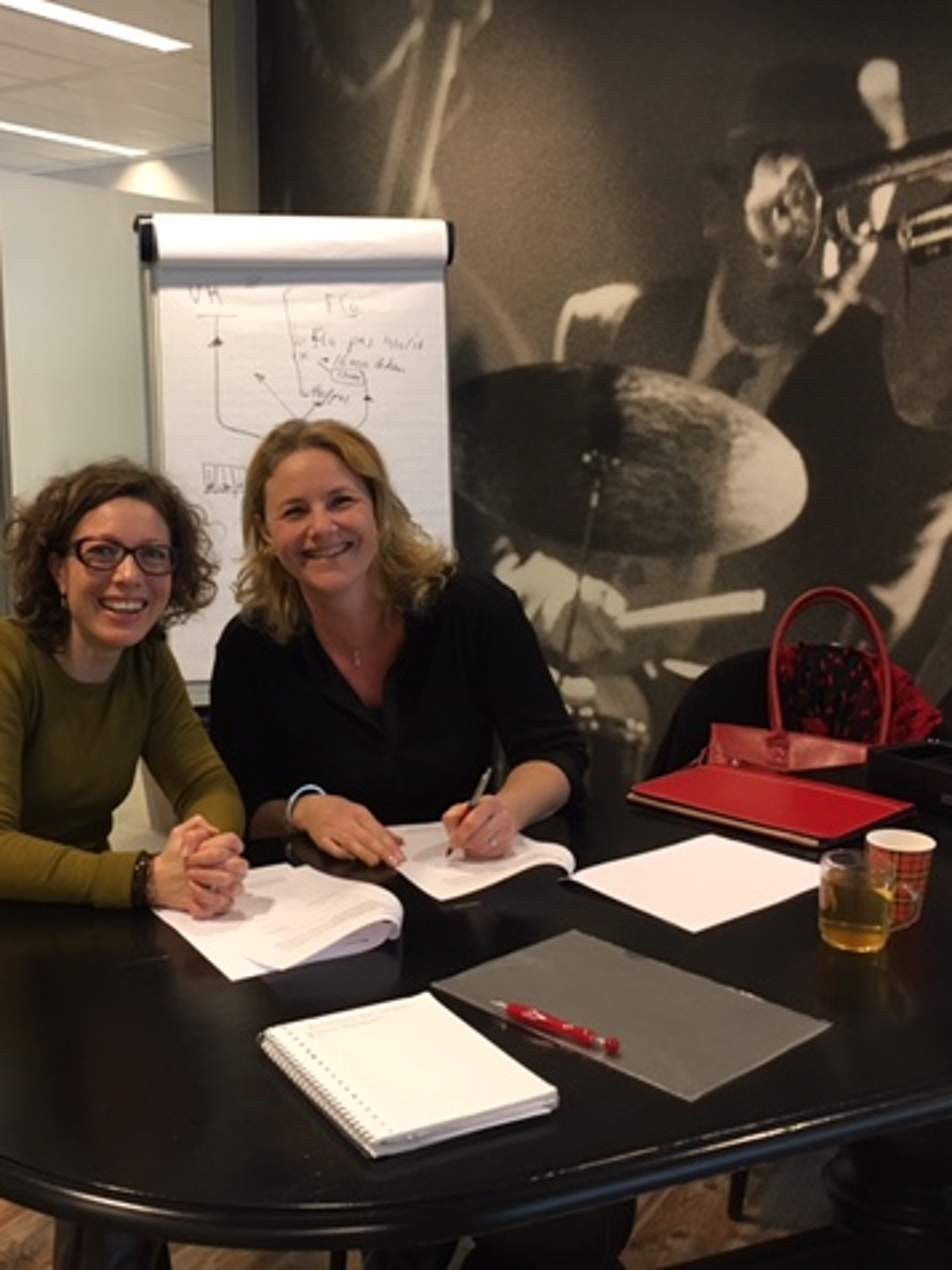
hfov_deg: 36.4
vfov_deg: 47.9
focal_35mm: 39
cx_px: 301
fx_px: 1430
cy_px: 632
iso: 160
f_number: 2.2
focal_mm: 4.15
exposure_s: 1/33
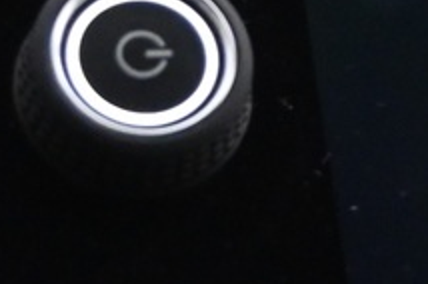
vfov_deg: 4.9
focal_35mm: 279
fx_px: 3308
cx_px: 924
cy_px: 112
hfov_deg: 7.1
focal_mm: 24.5
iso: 2500
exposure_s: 1/20
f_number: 4.2
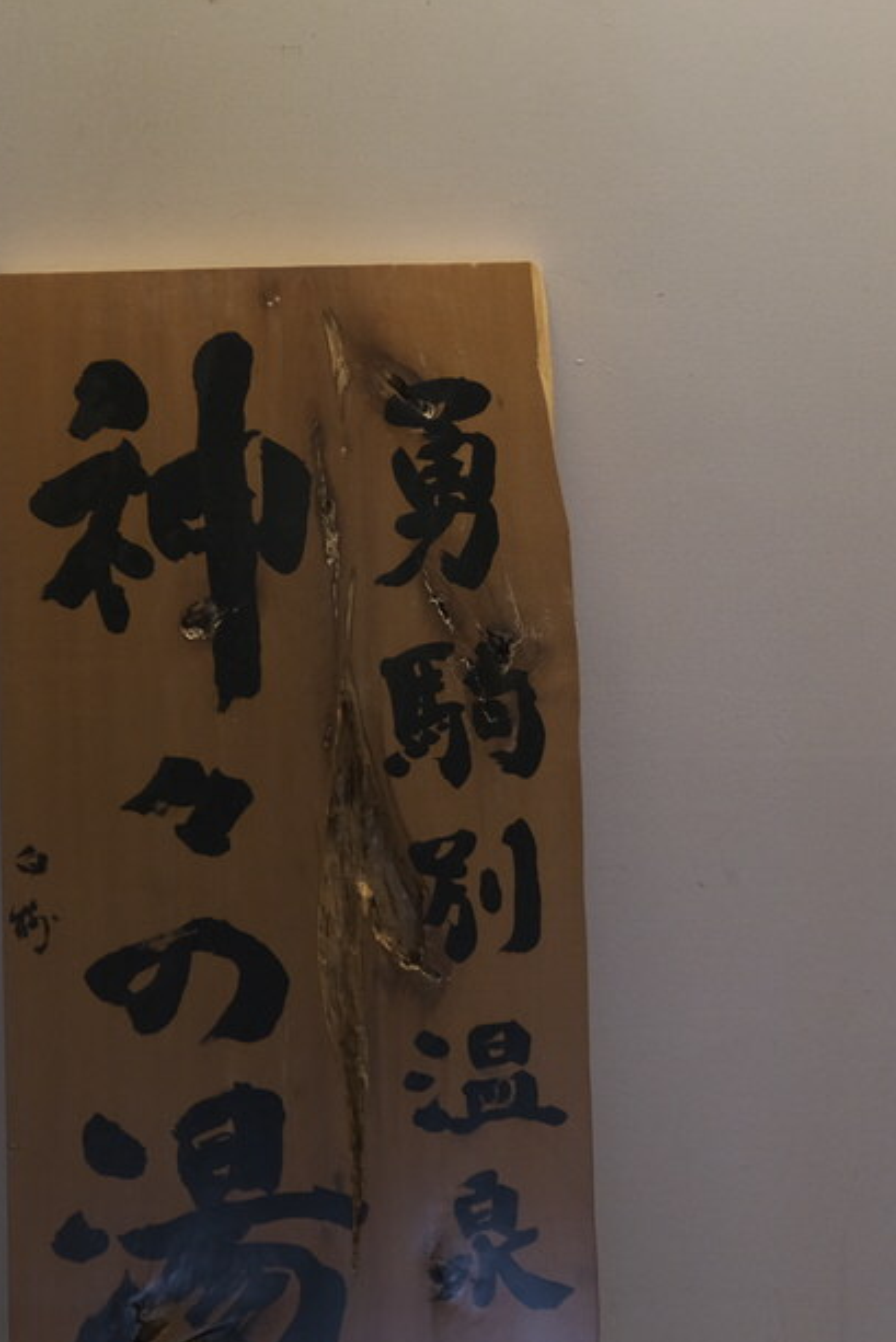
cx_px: 493
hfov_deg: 14.6
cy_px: 774
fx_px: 3507
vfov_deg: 21.7
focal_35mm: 94
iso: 1000
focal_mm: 24
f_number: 4
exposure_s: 1/34
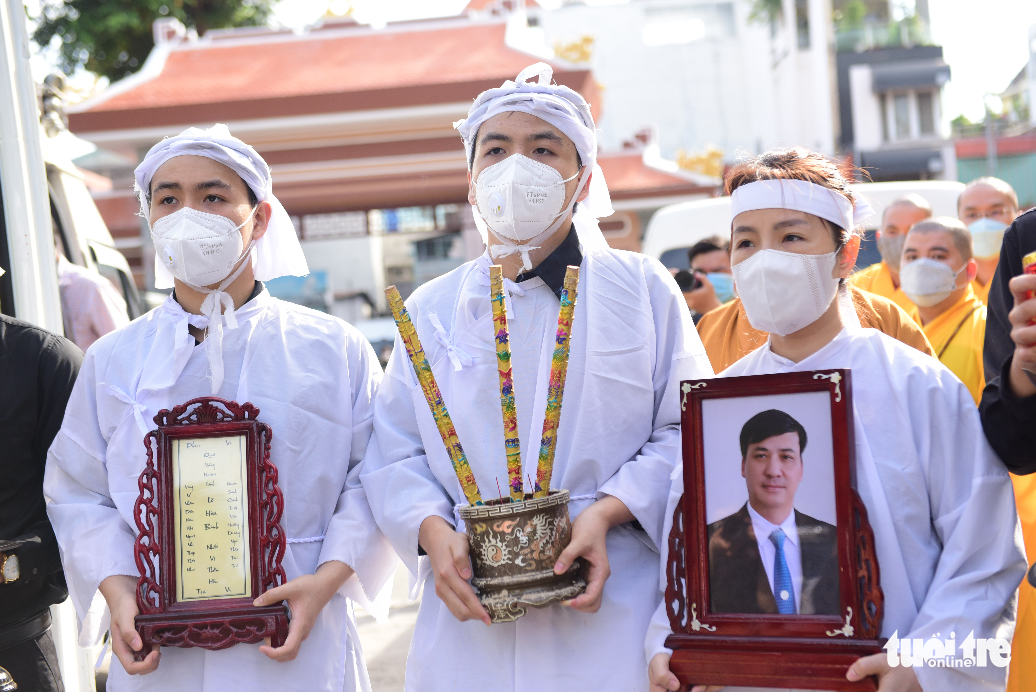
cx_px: 518
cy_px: 346
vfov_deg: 22.6
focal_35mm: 60
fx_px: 1727
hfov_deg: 33.4
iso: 500
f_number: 4
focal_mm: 60
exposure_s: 1/800
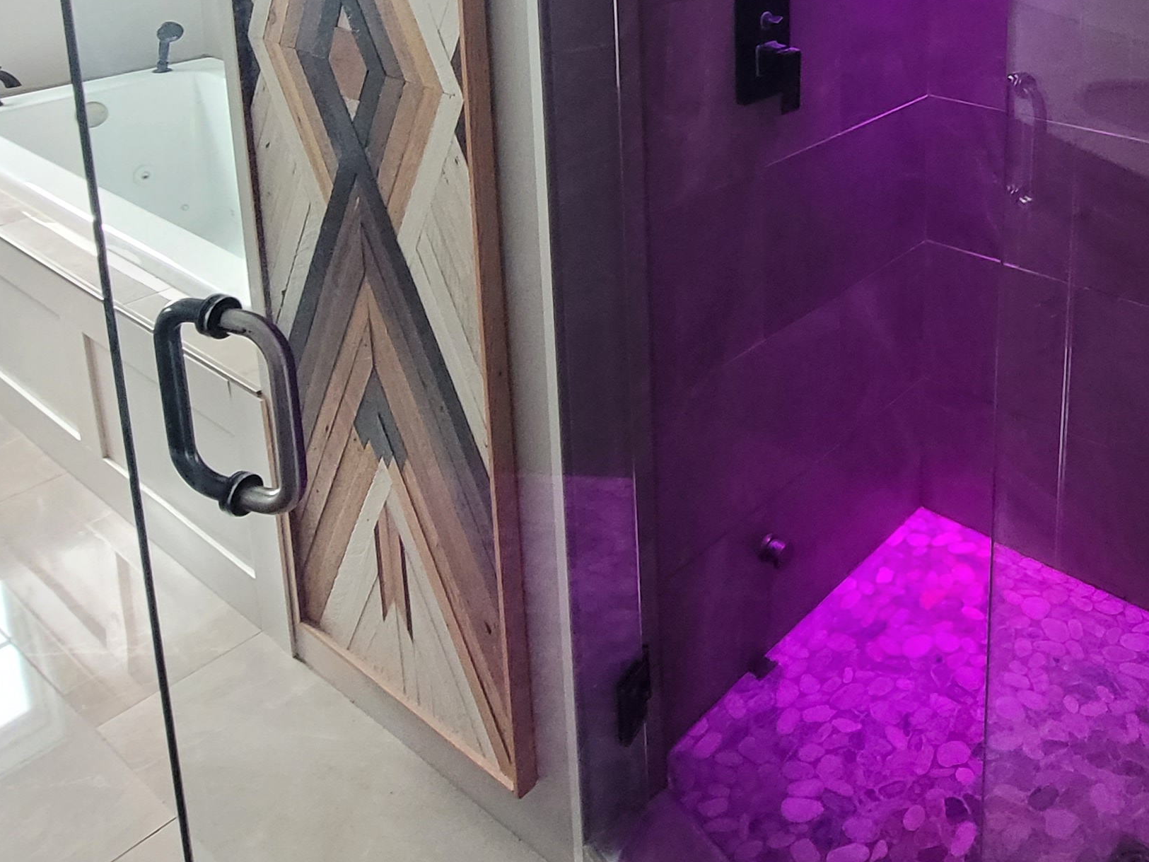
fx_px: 1062
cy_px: -1
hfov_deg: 53.6
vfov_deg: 39.0
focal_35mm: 32
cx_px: 891
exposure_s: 1/24
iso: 800
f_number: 2.2
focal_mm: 2.2
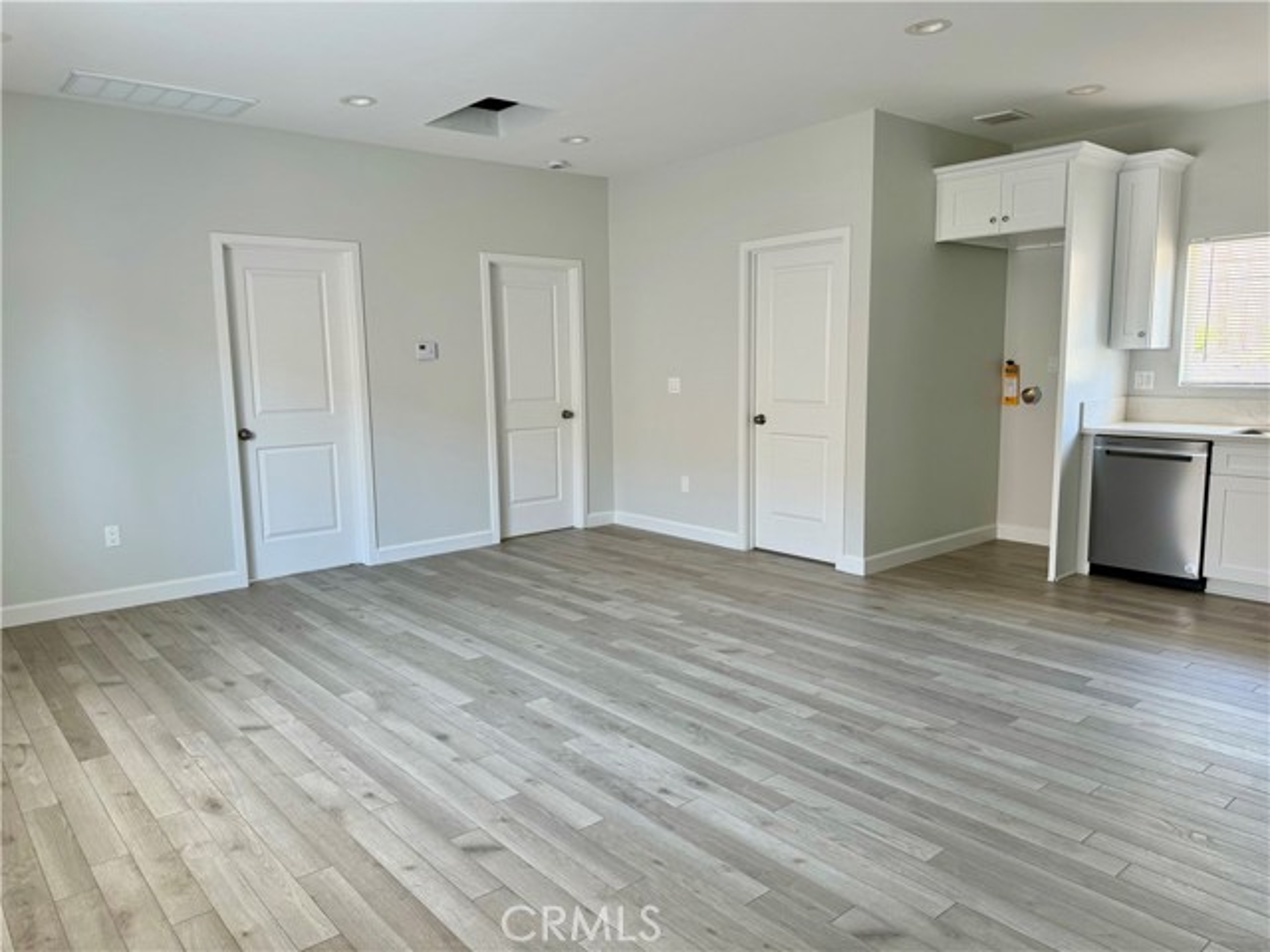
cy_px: 476
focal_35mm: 24
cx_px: 635
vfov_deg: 56.8
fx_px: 881
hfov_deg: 71.6
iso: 100
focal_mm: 6.76
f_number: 1.78
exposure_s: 1/72
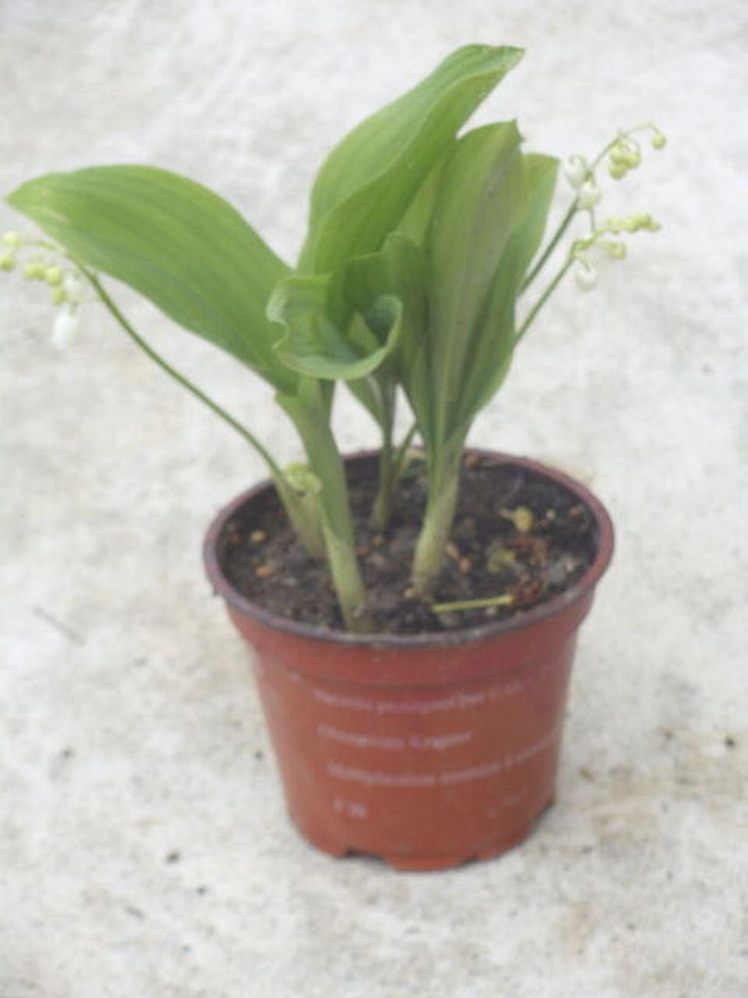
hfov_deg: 10.6
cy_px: 499
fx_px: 4034
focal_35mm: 140
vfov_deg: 14.1
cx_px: 374
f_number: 5
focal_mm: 19.11
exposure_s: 1/200
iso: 80
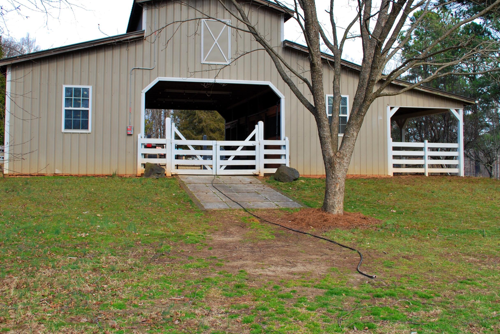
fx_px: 514
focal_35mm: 37
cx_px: 243
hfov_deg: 51.8
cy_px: 137
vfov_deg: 35.9
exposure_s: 1/160
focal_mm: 20
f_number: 6.3
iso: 100
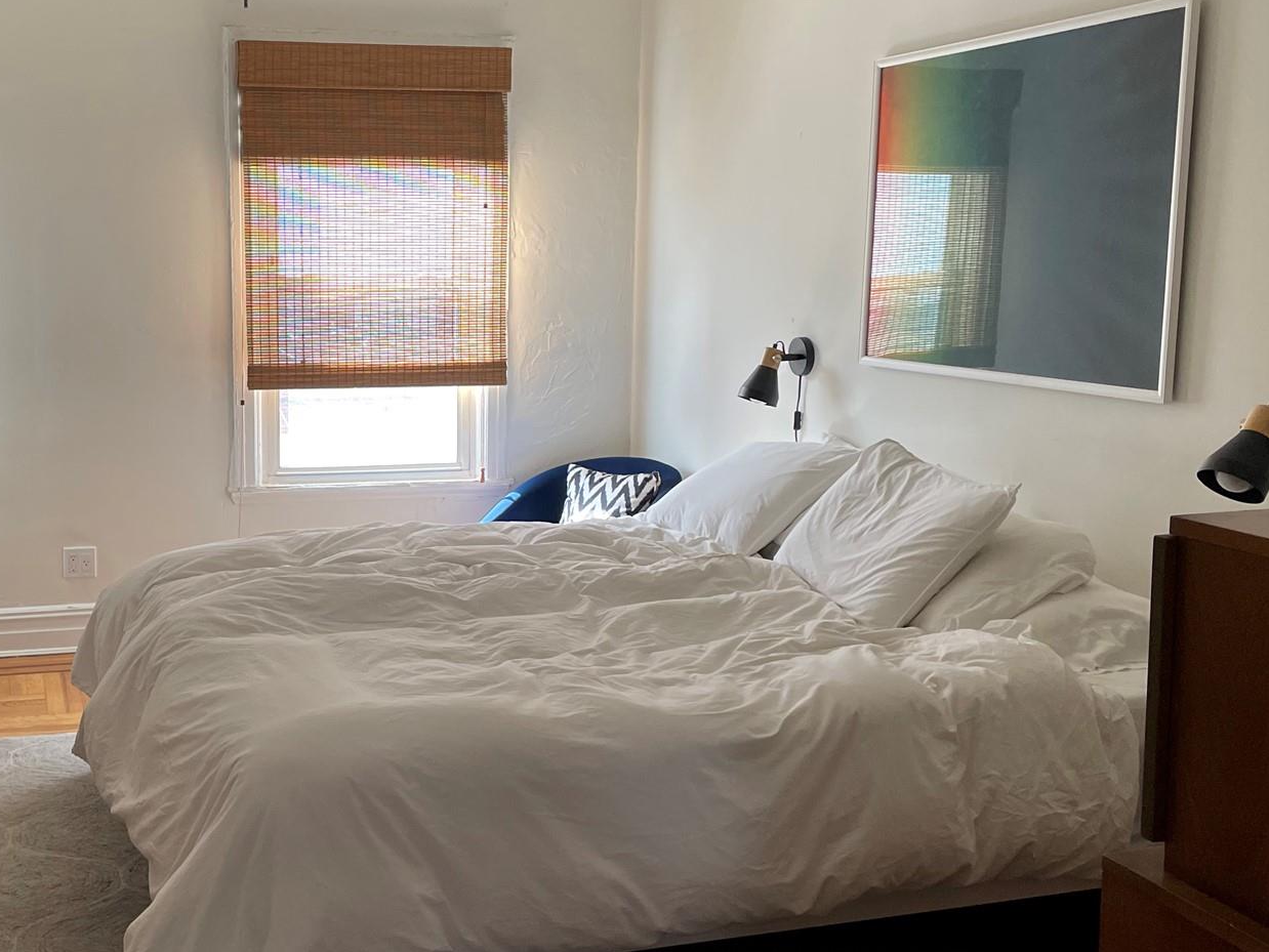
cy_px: 470
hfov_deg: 42.9
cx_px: 369
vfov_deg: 33.6
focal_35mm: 43
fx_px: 1577
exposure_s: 1/121
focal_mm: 4.2
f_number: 1.6
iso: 125
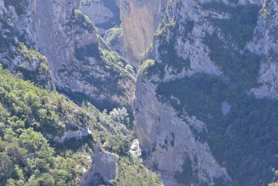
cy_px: 93
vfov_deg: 19.5
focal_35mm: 70
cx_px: 139
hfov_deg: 28.8
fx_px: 541
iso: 1400
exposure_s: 1/125
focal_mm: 70
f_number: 11
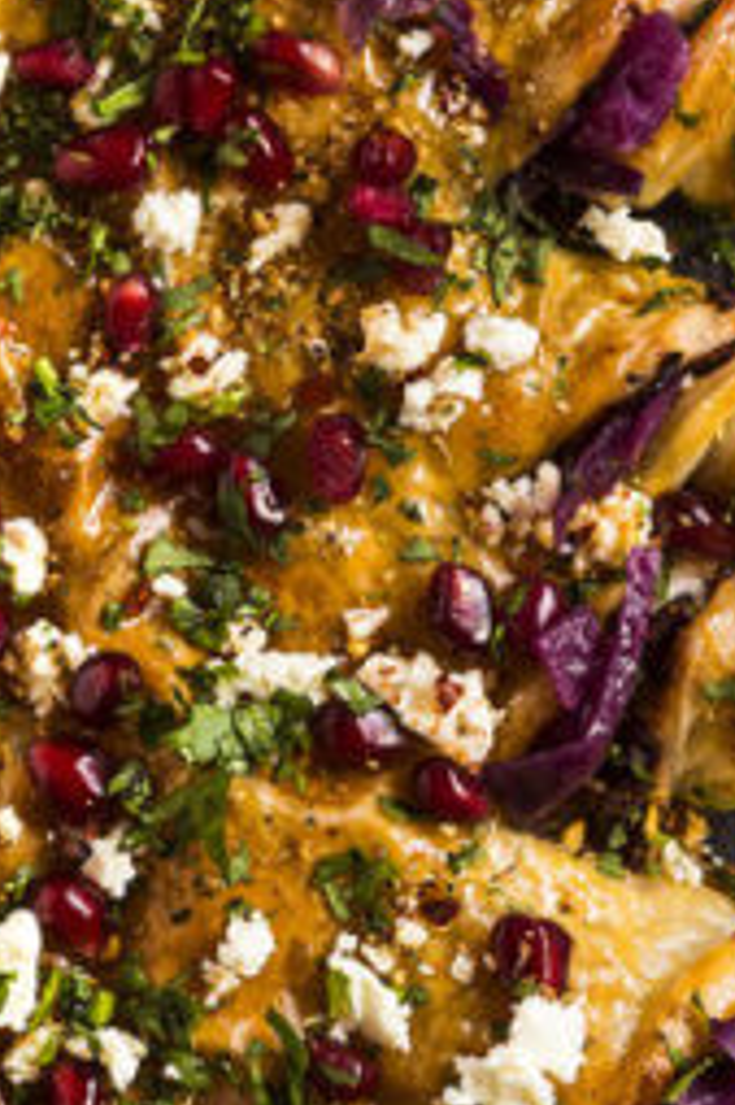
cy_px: 352
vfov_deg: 8.2
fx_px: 7666
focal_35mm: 250
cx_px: 163
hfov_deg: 5.5
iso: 100
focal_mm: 62
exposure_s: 1/100
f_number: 11
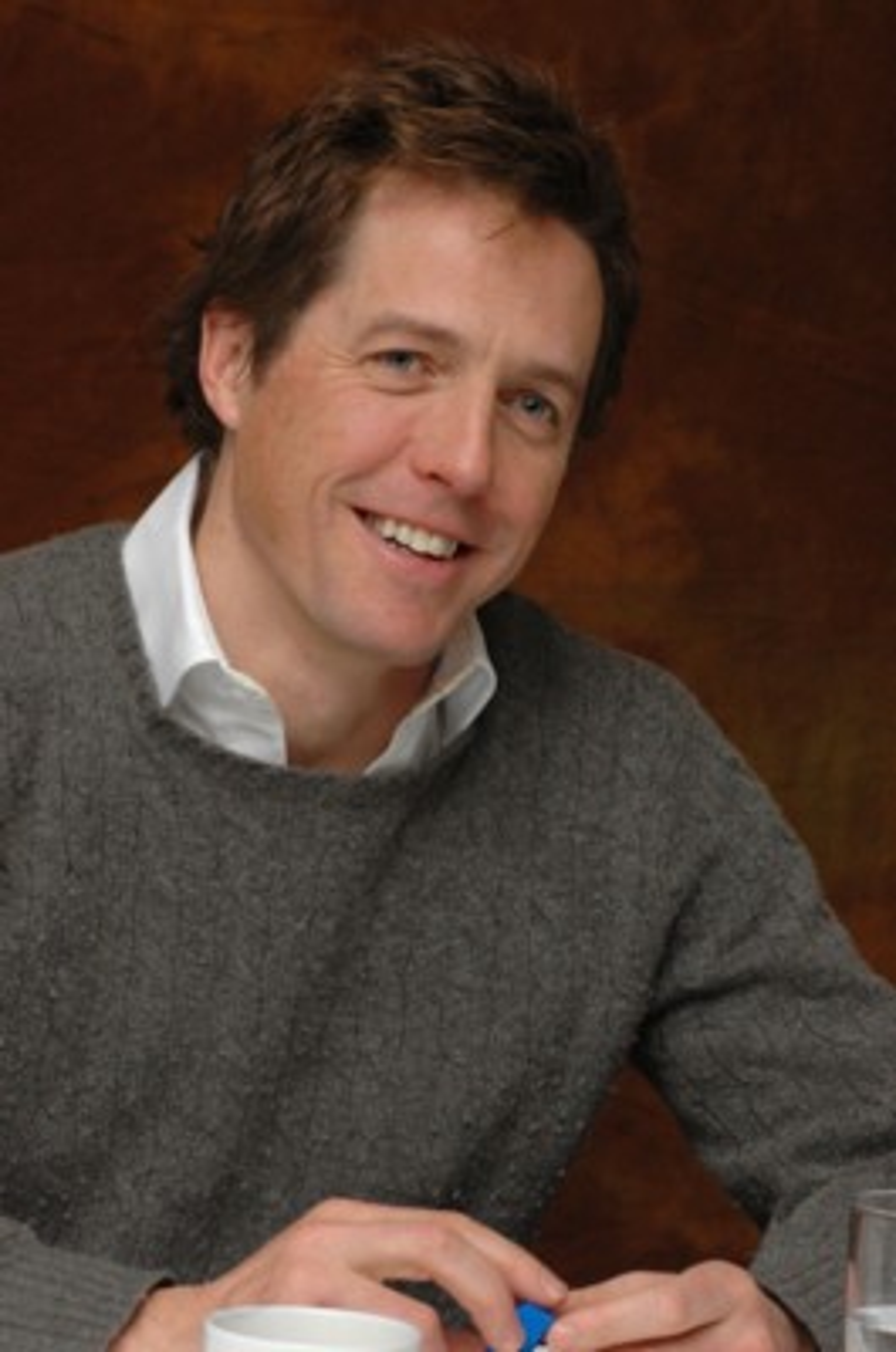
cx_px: 448
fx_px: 4499
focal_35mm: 120
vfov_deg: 17.1
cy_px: 676
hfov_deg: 11.4
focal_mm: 80
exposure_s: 1/1250
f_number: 10
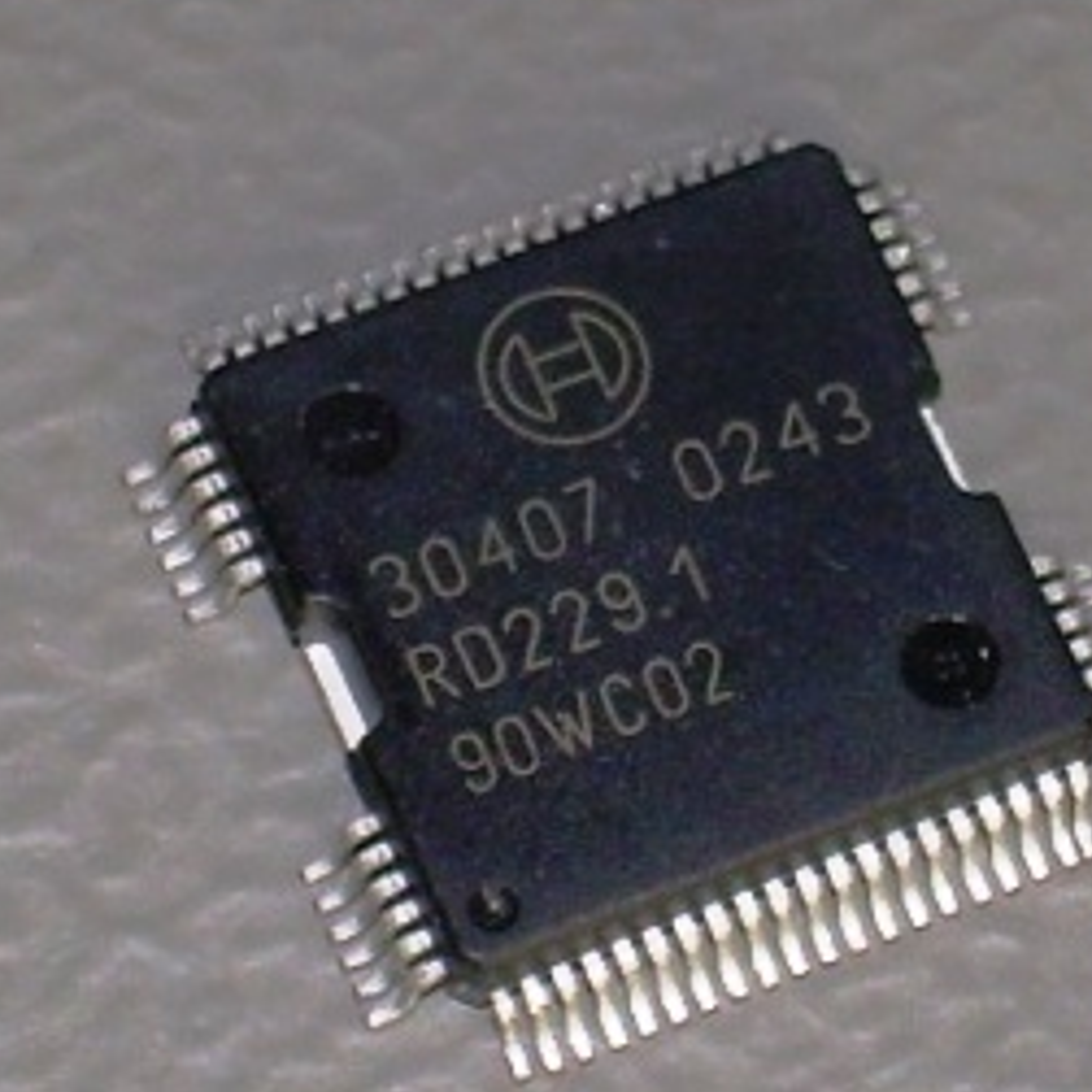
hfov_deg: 10.2
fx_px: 6103
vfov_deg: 10.2
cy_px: 587
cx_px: 648
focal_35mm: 171
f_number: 4.9
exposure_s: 1/60
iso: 50
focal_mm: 18.9
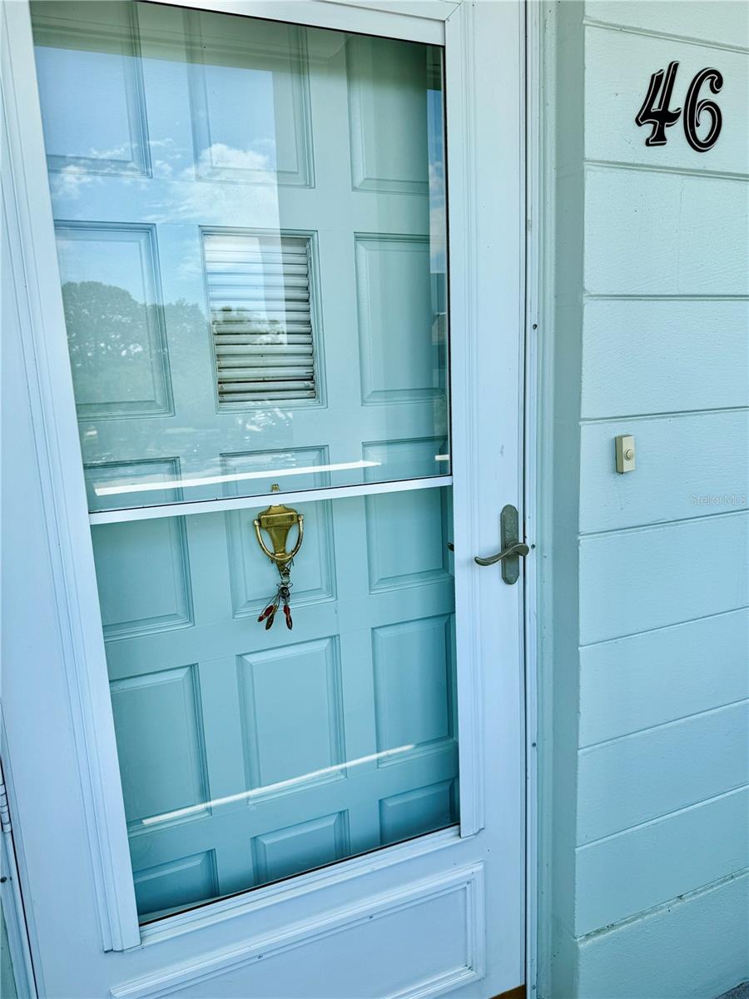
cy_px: 500
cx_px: 374
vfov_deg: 71.6
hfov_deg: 56.8
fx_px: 692
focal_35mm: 24
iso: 80
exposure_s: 1/1901
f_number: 1.78
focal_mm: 6.76
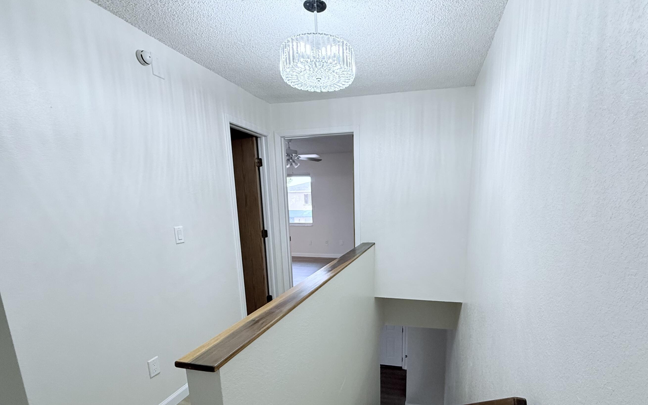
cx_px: 367
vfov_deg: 66.8
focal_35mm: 17
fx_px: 300
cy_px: 258
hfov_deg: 93.8
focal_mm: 2.22
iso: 250
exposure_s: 1/120
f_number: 2.2
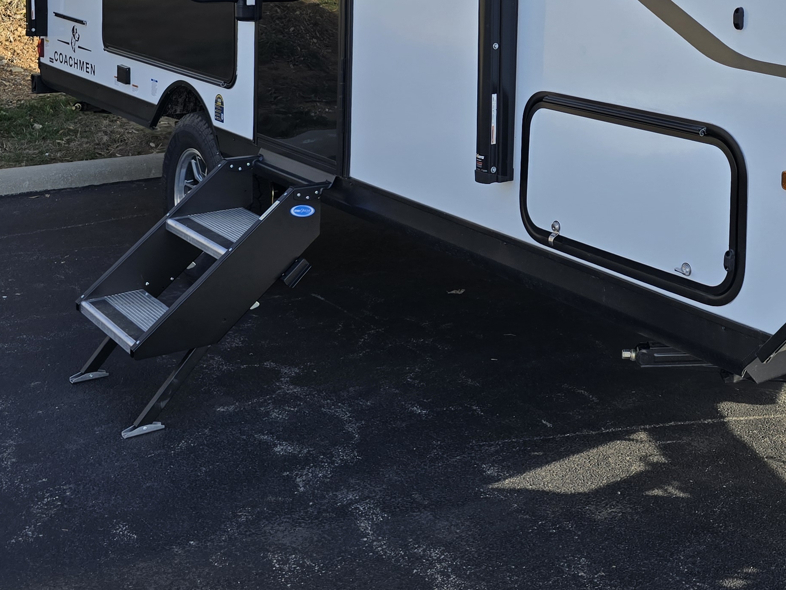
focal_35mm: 50
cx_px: 617
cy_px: 10
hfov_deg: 37.0
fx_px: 1135
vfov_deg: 27.5
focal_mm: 6.3
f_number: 1.7
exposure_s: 1/396
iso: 12
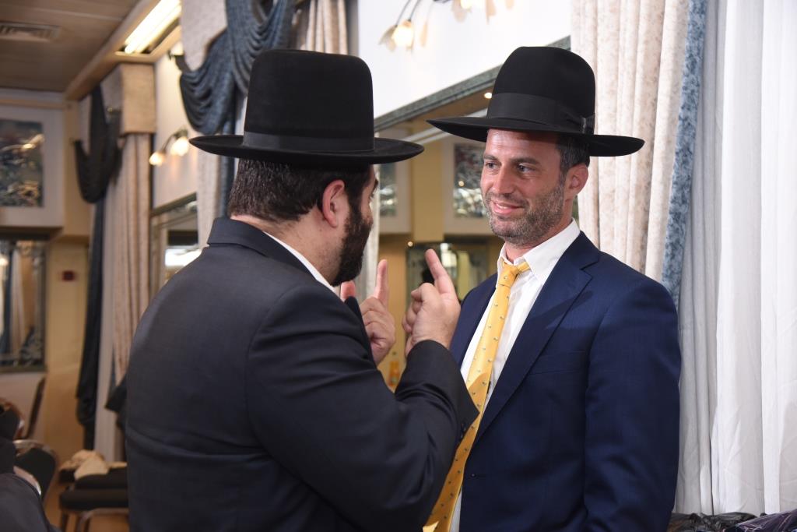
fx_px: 1218
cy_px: 266
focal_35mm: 55
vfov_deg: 24.6
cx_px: 398
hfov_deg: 36.2
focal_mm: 55
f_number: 5.6
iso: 640
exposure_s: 1/100
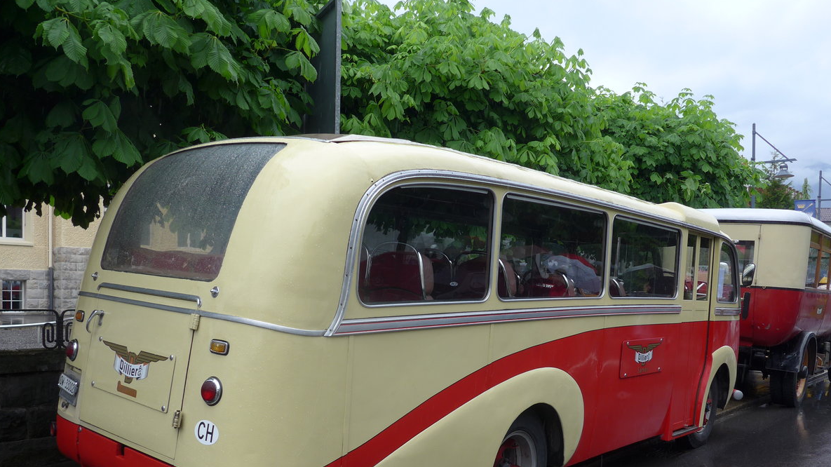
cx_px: 412
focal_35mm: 32
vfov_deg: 36.3
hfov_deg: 61.0
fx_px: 705
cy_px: 312
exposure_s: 1/200
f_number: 2.8
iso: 80
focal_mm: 6
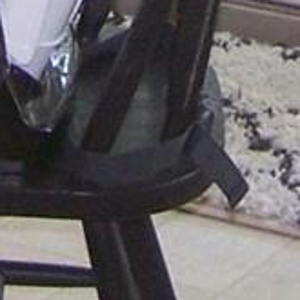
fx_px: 3196
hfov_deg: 5.4
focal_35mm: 326
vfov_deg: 5.0
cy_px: -731
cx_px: 98
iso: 140
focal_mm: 6.3
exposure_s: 1/60
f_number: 2.8
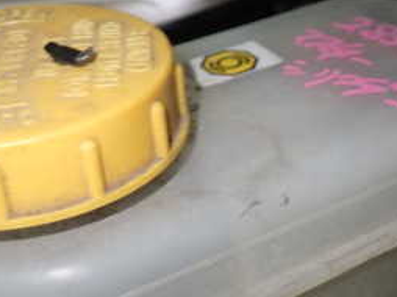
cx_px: 224
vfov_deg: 20.5
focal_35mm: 71
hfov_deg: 27.4
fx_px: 814
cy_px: 224
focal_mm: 5.4
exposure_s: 1/40
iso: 200
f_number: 2.3
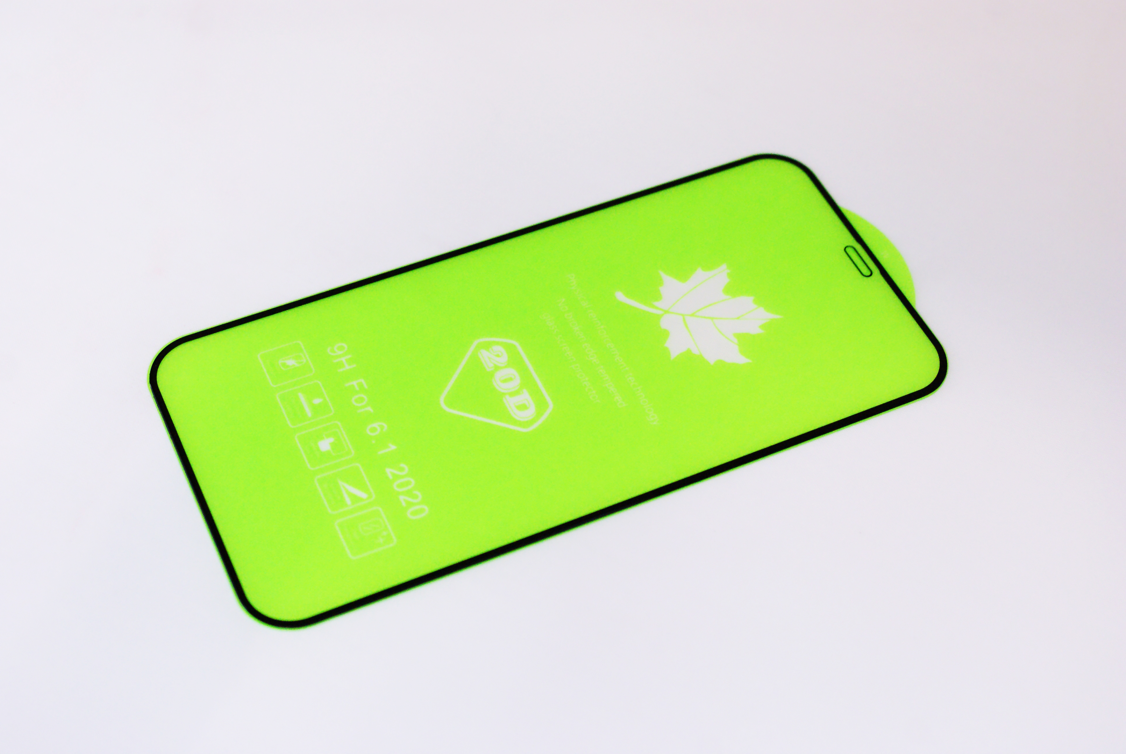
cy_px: 377
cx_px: 563
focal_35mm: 52
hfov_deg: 37.8
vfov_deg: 25.8
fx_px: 1644
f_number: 5.6
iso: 1600
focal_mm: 35
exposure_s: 1/160
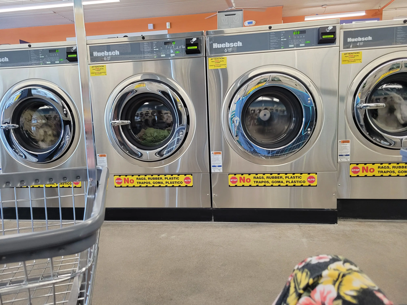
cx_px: 204
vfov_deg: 53.1
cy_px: 152
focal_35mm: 26
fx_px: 306
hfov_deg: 67.3
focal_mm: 5.4
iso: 320
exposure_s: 1/119
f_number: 1.8
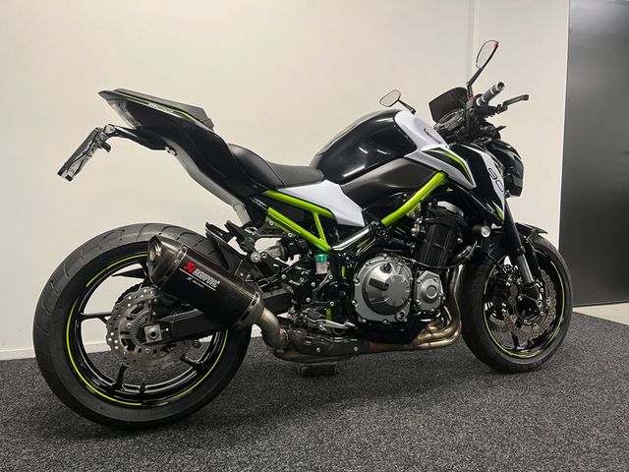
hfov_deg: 67.3
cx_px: 314
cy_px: 236
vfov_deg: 53.1
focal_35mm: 26
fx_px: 472
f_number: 1.6
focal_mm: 5.1
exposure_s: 1/50
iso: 100
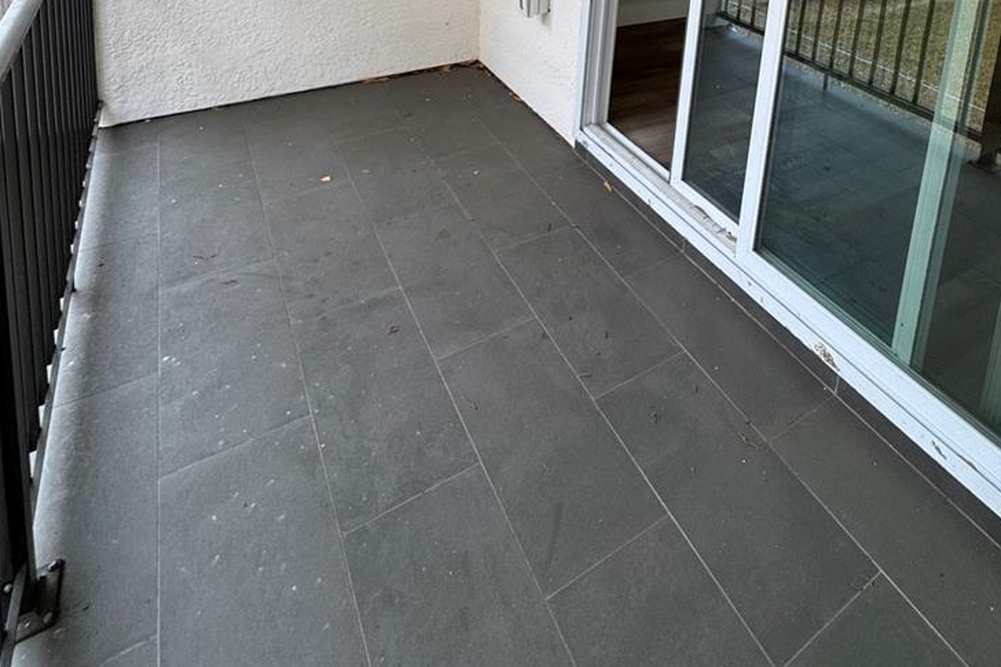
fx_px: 667
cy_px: -85
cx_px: 594
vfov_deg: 41.1
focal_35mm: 24
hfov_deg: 73.1
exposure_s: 1/120
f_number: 2.2
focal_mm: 2.22
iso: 80
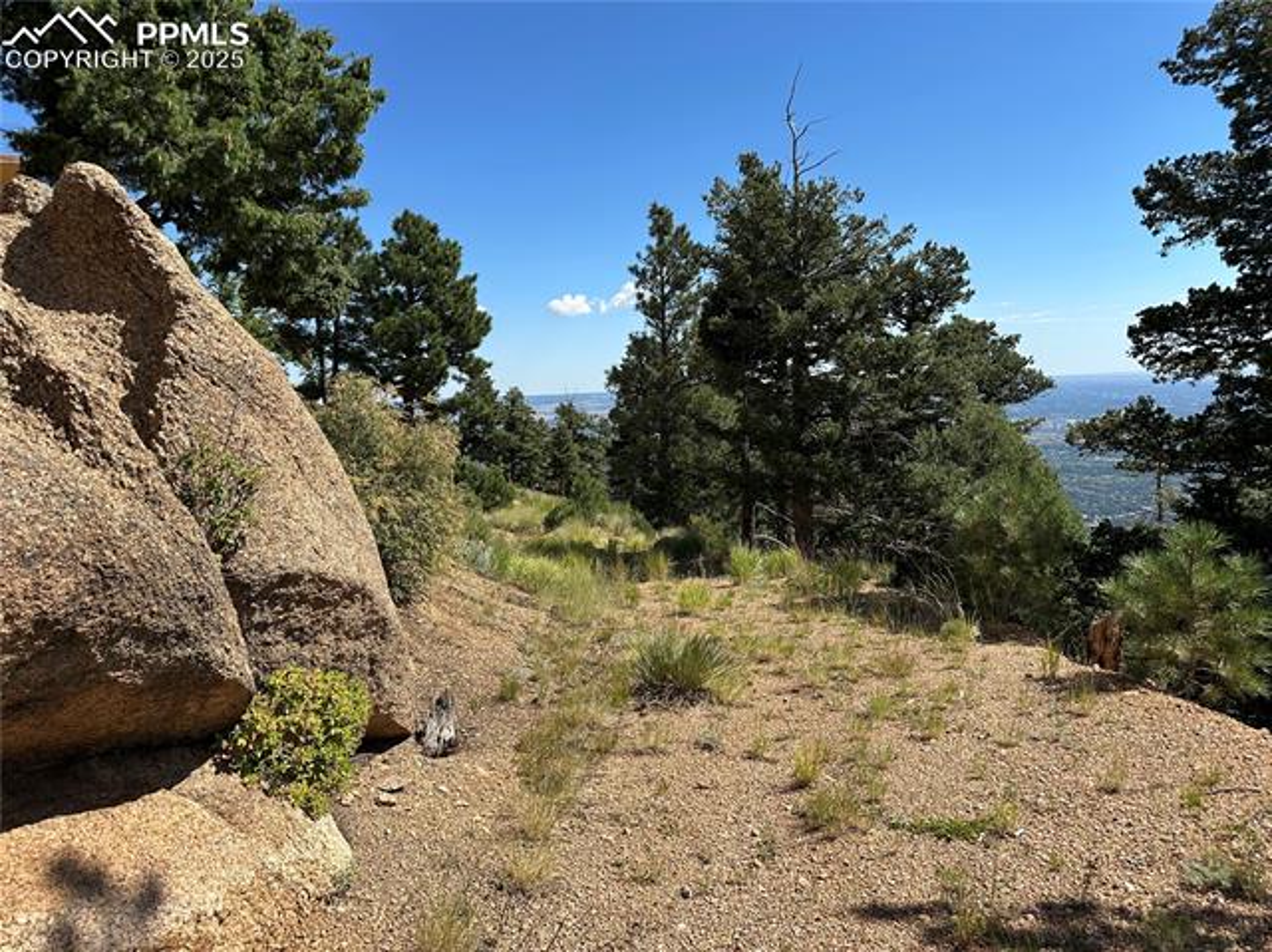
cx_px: 636
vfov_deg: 56.8
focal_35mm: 24
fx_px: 881
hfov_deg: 71.6
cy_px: 476
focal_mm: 6.86
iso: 80
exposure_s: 1/3861
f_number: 1.78
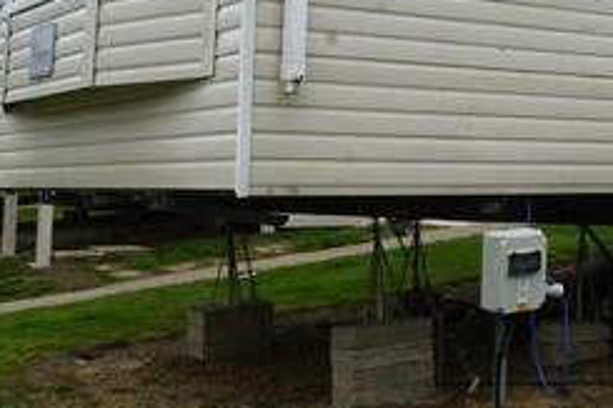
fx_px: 1140
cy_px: -1
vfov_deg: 19.7
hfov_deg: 28.2
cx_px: 616
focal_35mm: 67
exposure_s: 1/60
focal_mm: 16
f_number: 18
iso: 200
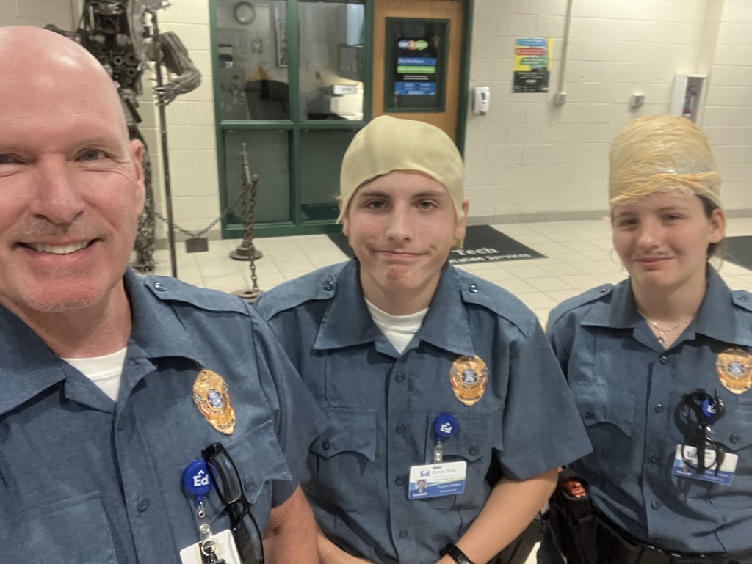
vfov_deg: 44.2
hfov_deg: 56.8
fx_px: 695
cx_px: 376
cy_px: 282
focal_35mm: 32
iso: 320
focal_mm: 2.87
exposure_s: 1/47
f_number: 2.2
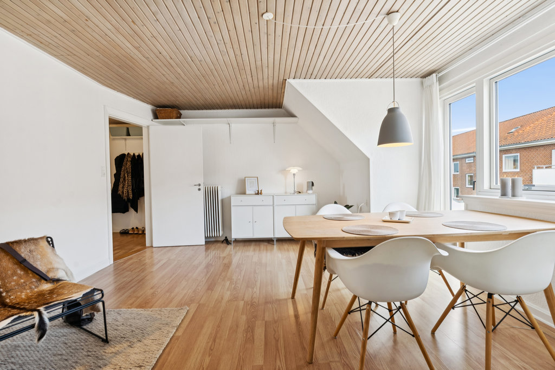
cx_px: 278
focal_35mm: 17
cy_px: 185
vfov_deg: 70.5
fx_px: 262
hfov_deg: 93.3
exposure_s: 1/20
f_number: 8
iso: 200
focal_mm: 17
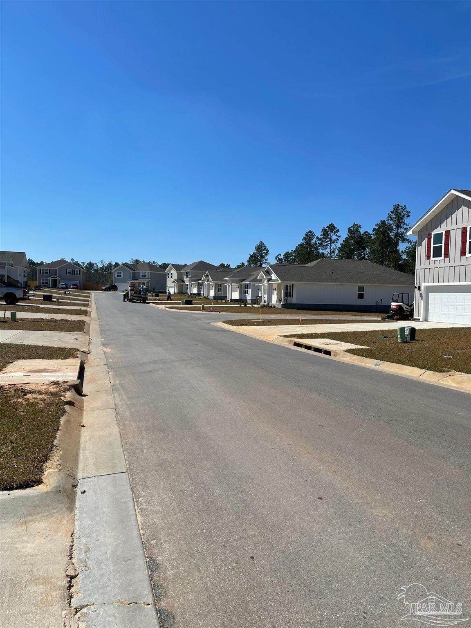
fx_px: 472
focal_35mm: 26
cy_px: 314
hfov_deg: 53.1
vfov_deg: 67.3
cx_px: 236
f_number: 1.6
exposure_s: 1/6579
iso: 32
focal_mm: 5.1
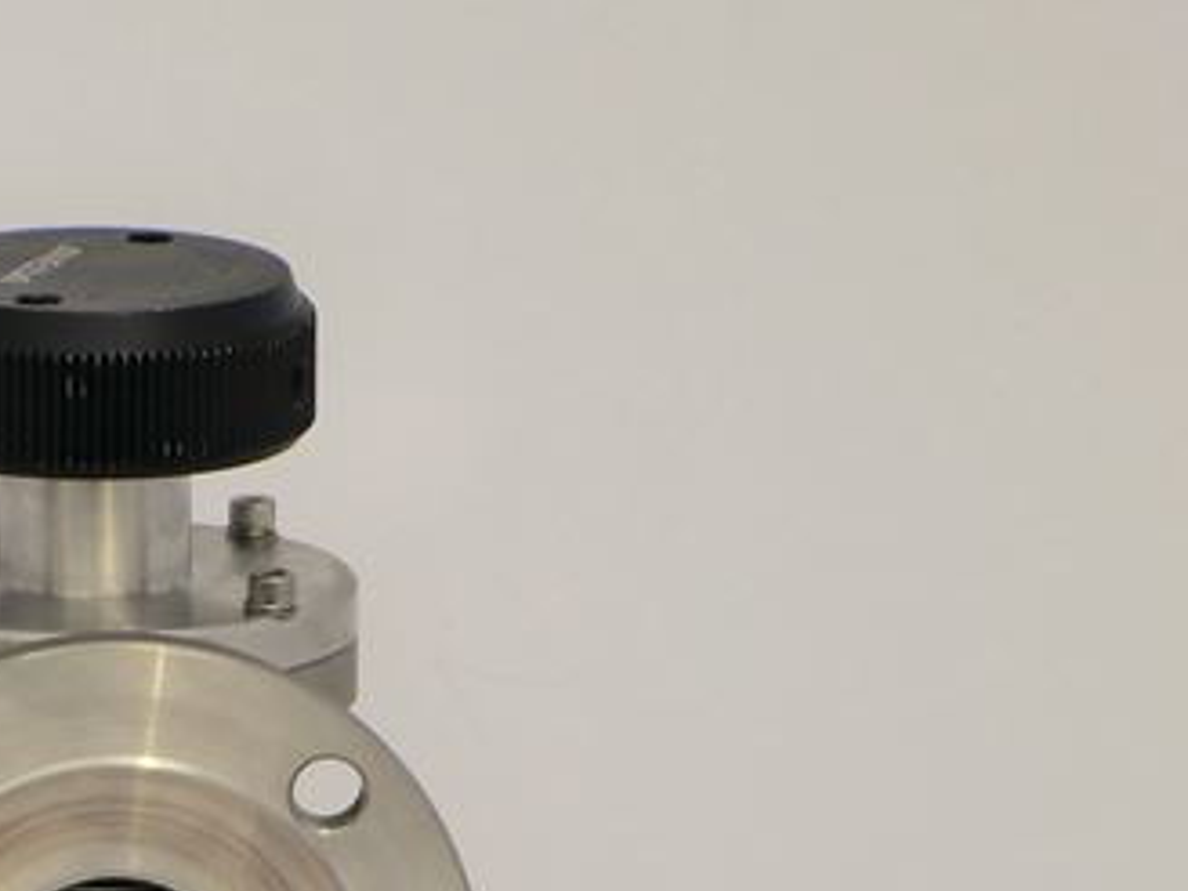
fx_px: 16061
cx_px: 116
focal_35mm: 468
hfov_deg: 4.2
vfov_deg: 3.2
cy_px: 746
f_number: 5.7
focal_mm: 43
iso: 64
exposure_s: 1/640
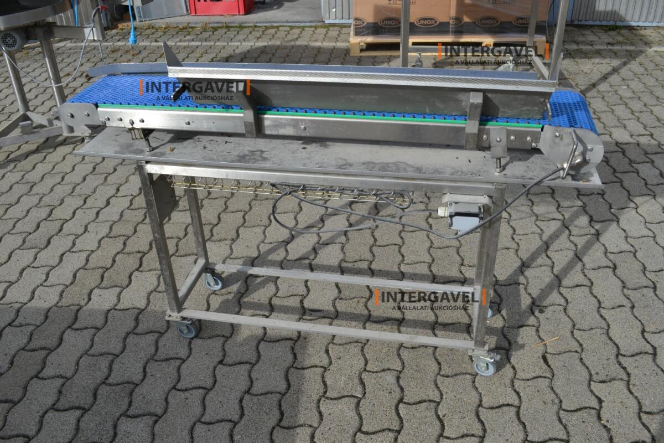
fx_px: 609
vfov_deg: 40.0
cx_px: 332
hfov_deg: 57.2
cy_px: 222
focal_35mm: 33
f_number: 8
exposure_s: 1/250
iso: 100
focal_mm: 22
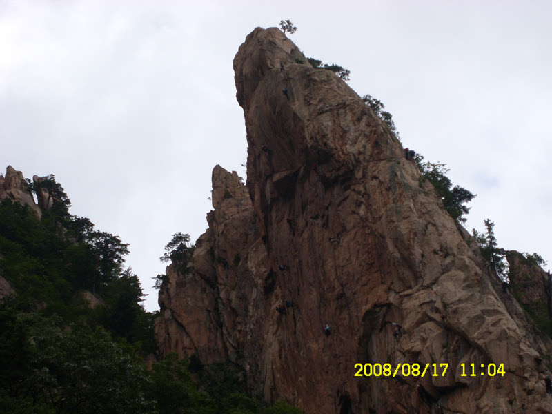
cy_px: 207
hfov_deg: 18.7
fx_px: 1674
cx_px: 276
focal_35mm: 105
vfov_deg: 14.1
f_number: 4.9
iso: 50
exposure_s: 1/500
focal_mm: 17.4
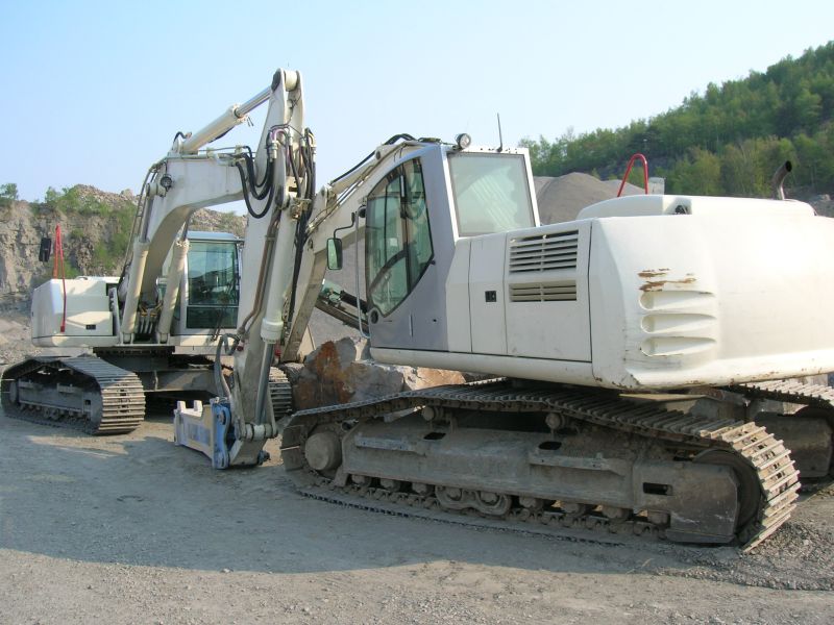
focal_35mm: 34
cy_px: 312
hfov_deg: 54.0
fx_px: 819
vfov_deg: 41.8
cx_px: 417
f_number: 4.9
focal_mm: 5.7
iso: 50
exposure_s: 1/183
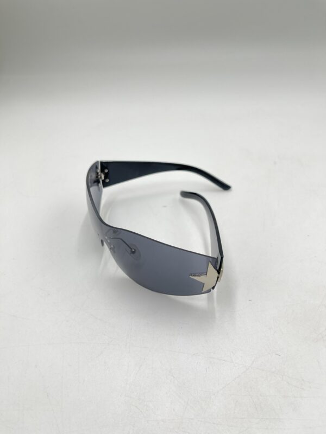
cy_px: 217
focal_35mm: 25
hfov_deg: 54.9
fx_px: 314
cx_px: 163
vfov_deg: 69.4
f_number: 1.6
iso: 40
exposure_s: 1/215
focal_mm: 5.1
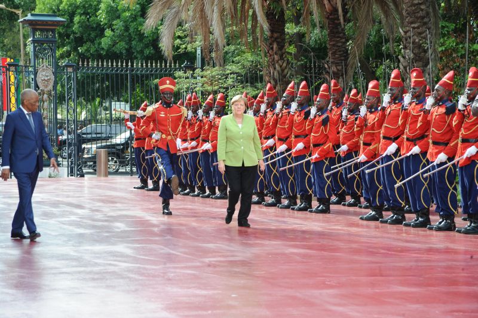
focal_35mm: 120
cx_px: 239
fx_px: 1592
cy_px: 159
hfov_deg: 17.1
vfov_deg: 11.4
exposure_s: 1/125
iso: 400
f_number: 9
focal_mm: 120
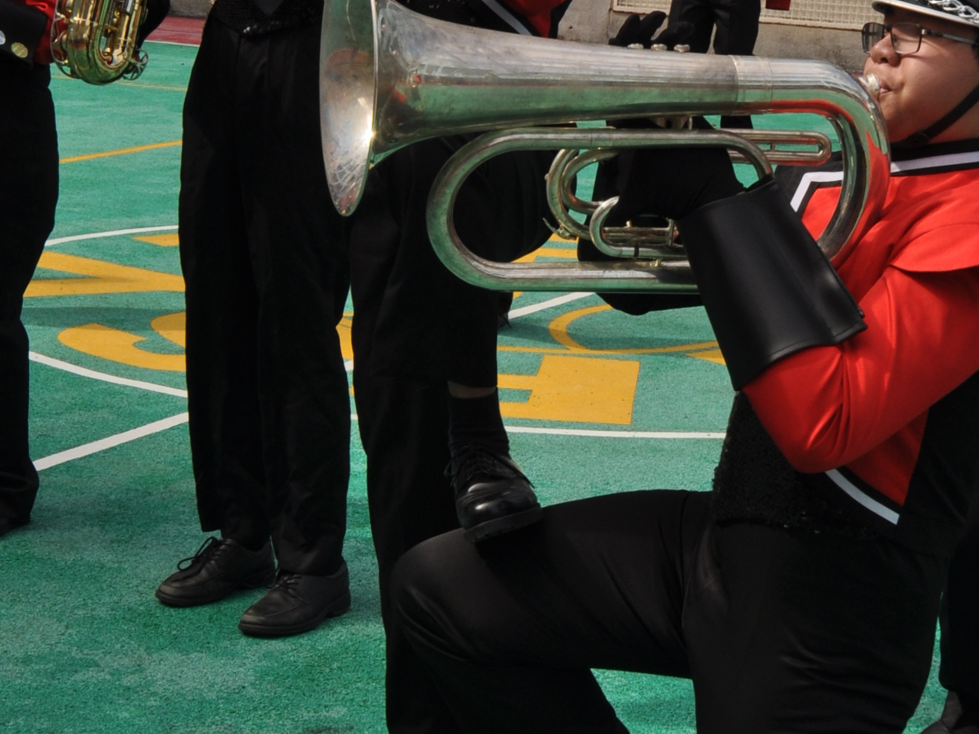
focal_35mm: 96
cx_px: 489
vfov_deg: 15.4
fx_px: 2715
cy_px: 387
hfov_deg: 20.4
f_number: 8
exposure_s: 1/250
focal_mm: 24
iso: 200
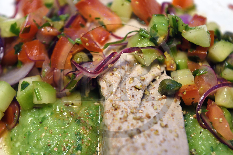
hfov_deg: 28.8
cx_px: 116
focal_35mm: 70
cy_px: 78
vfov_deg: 19.4
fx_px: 453
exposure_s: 1/100
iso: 1600
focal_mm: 70
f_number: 5.6
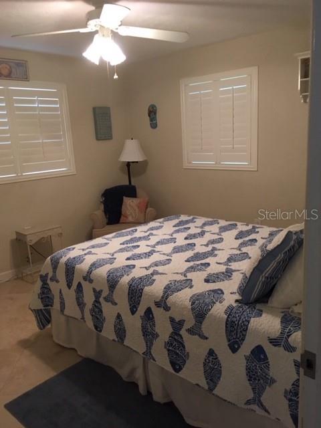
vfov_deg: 61.7
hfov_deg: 48.2
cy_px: 214
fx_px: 359
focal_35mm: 29
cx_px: 160
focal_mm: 4.15
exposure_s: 1/30
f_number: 2.2
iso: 160
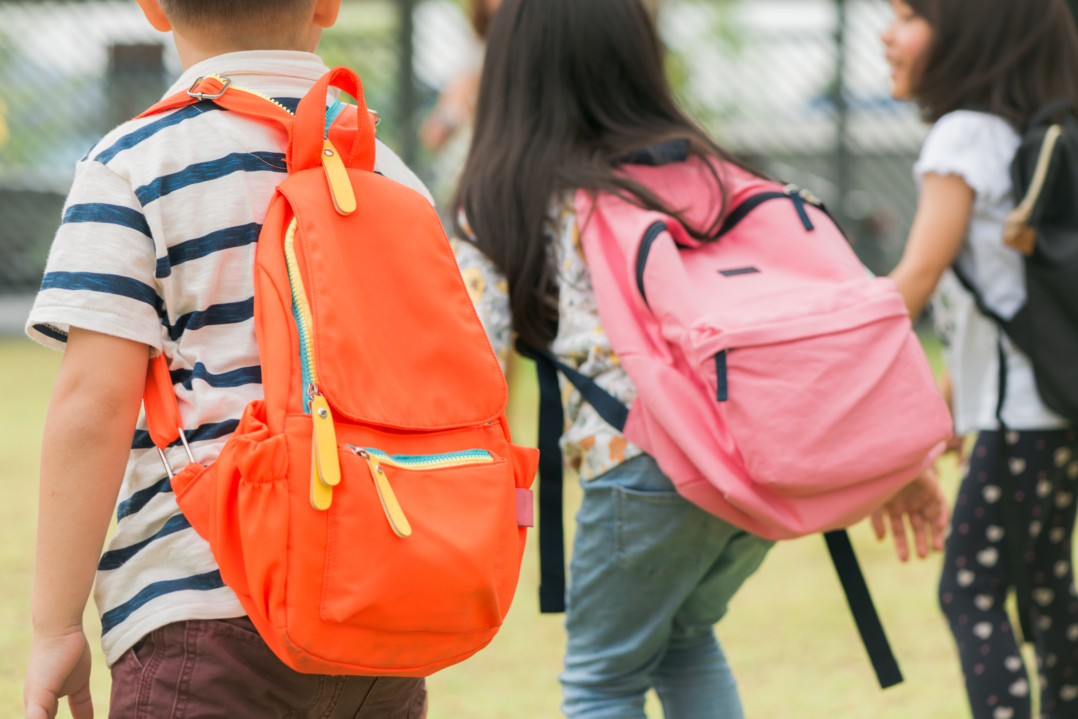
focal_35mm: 105
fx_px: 3145
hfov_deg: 19.4
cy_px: 360
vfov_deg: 13.1
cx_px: 539
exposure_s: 1/400
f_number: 4.5
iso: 320
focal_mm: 105
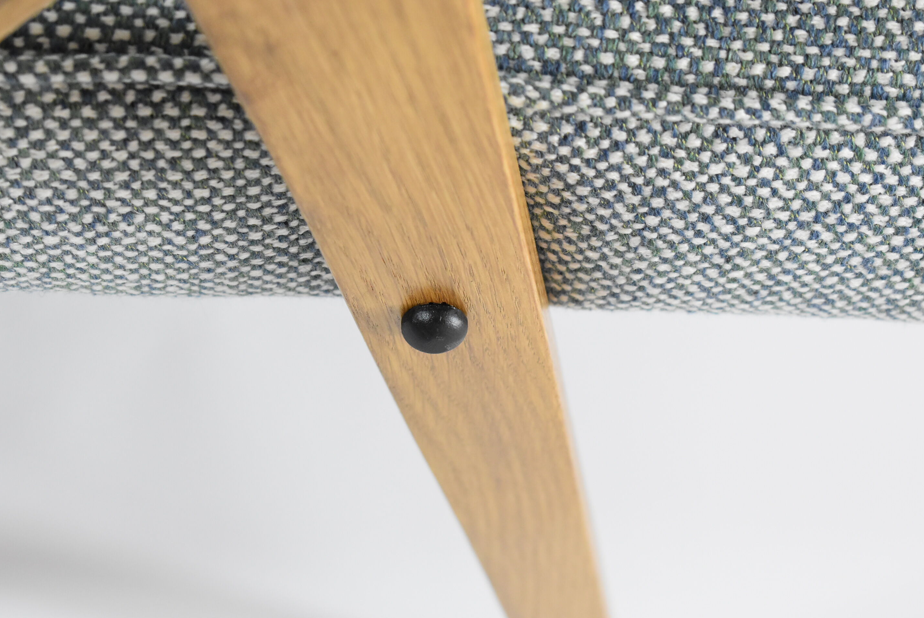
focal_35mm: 87
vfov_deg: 15.8
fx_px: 2222
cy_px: 321
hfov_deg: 23.5
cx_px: 440
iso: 2500
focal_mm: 55
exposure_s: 1/125
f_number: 5.6
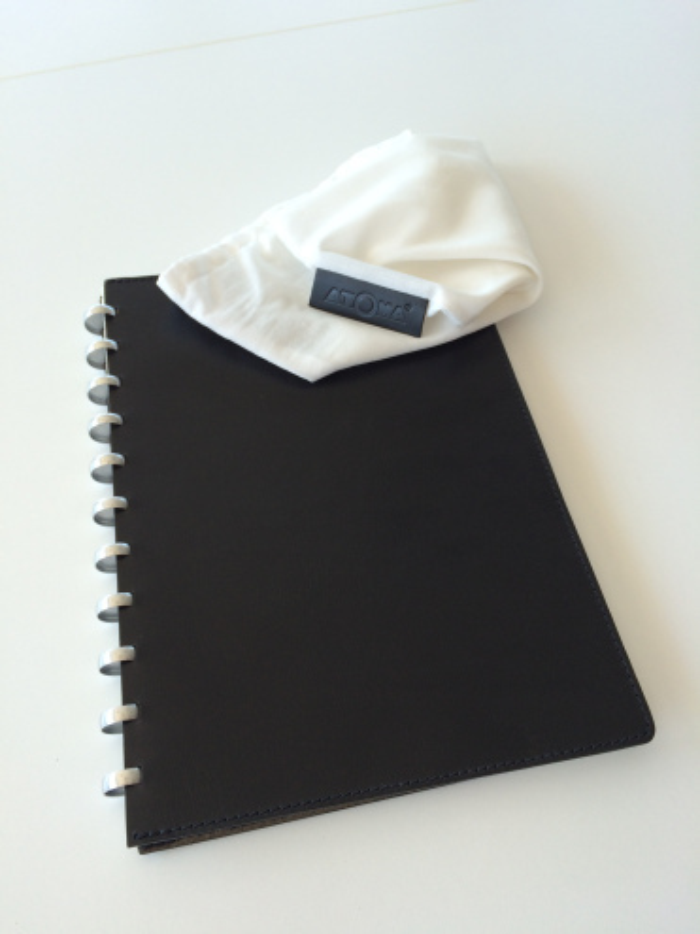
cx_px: 350
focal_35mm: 29
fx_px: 782
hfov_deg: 48.2
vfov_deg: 61.7
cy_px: 467
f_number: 2.2
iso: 32
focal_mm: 4.15
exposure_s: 1/163
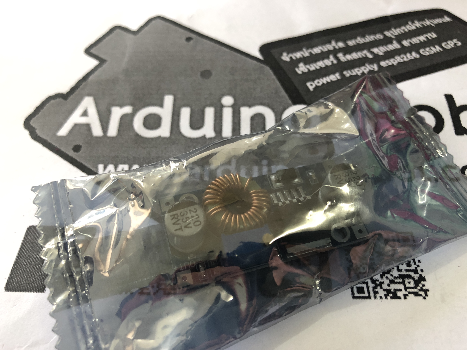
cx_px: 234
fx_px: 378
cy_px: 175
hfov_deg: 63.4
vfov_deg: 49.7
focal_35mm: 28
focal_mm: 3.99
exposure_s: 1/17
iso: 80
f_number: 1.8
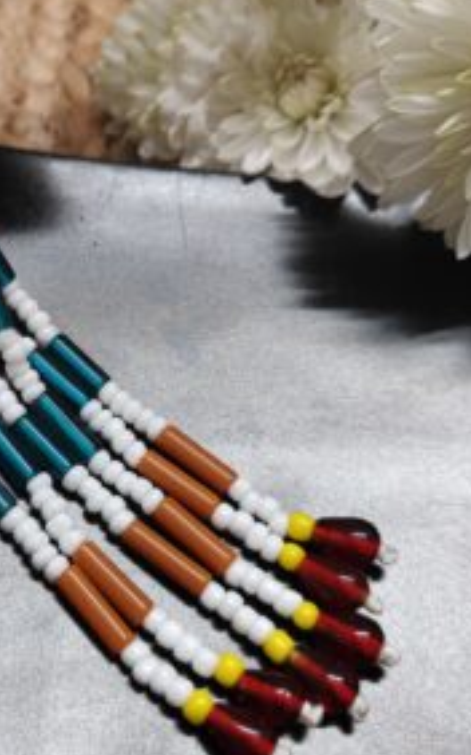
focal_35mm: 39
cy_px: 369
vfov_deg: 50.4
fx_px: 802
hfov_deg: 32.0
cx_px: 107
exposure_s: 1/50
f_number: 1.8
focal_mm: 5.59
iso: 320
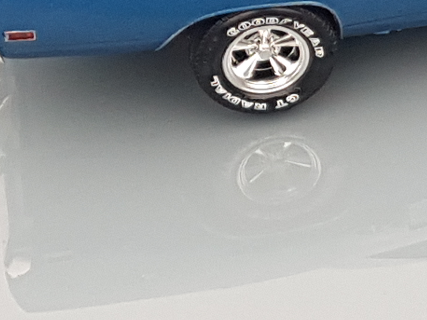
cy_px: -94
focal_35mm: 71
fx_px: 876
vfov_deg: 19.2
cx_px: 487
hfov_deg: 25.2
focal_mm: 4.2
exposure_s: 1/100
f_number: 1.7
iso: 50
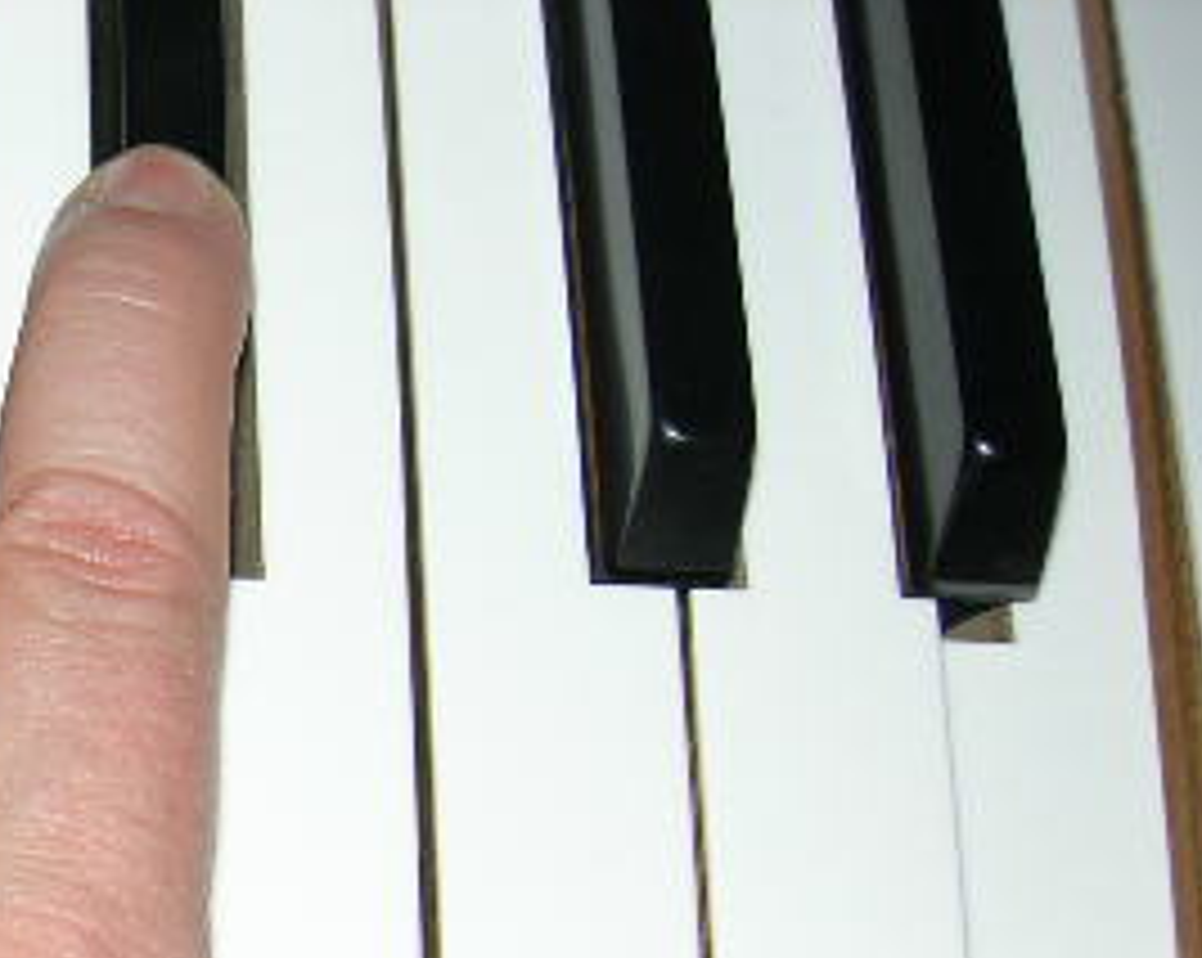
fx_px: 3163
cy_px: 1066
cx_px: -203
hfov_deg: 20.3
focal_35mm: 89
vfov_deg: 16.7
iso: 64
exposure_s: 1/60.1
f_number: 2.8
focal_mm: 7.8
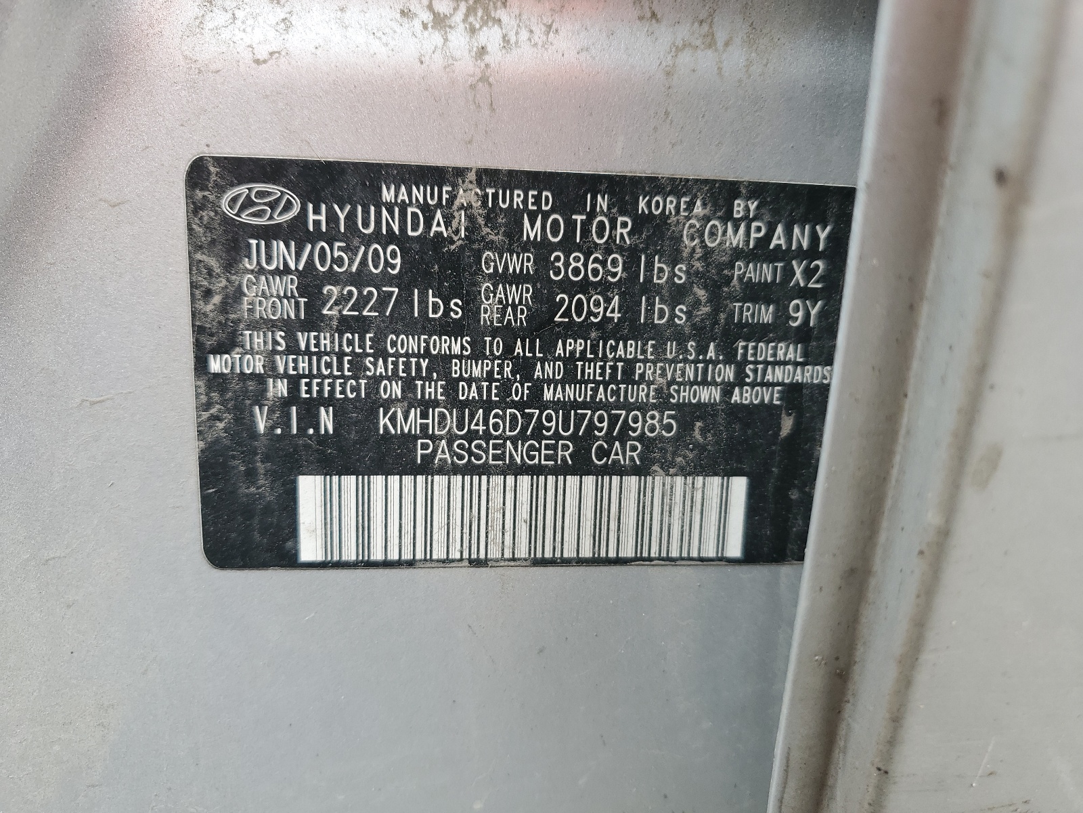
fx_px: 813
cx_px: 542
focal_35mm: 26
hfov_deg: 67.3
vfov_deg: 53.1
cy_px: 406
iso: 50
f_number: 1.5
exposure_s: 1/213
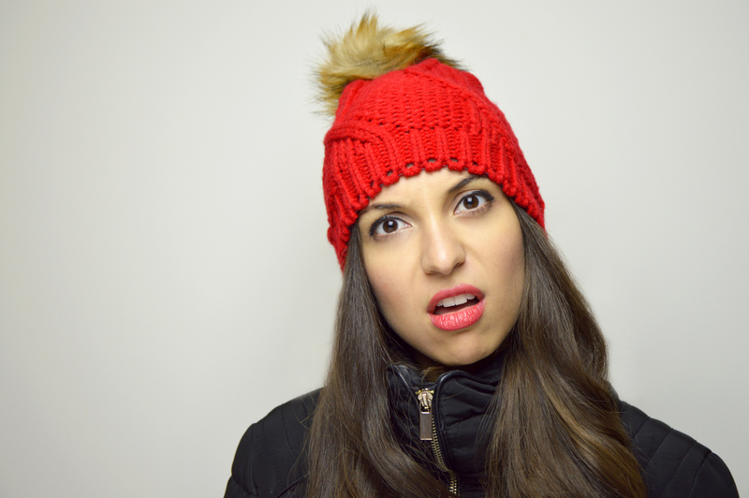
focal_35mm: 60
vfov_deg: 22.6
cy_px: 249
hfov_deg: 33.4
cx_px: 374
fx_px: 1247
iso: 400
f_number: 4.5
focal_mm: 40
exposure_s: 1/30
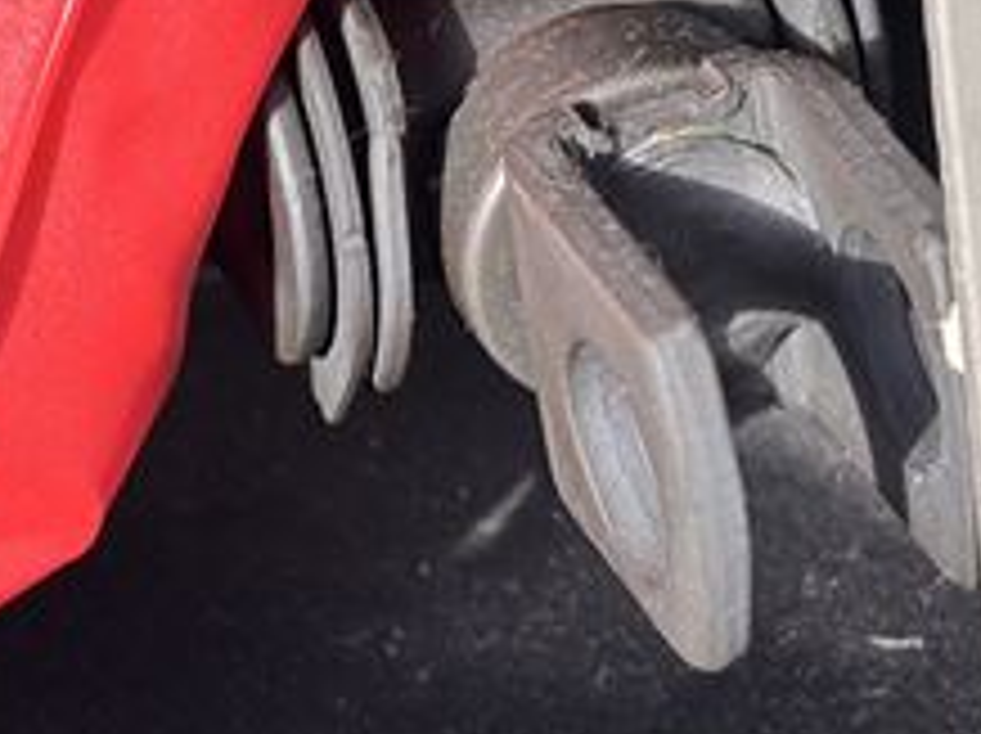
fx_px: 4331
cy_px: 302
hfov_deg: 12.8
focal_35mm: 153
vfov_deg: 9.7
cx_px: 153
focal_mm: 5.96
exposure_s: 1/377
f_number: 1.6
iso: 32
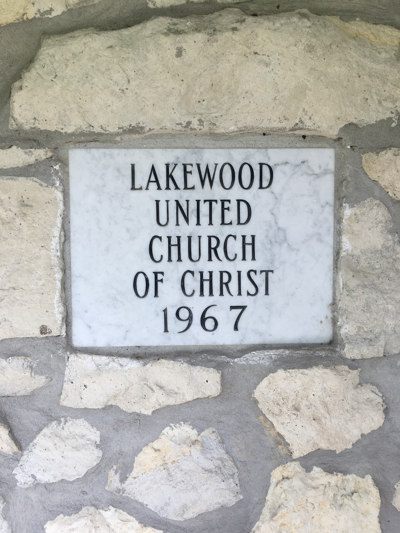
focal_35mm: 29
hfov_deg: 48.2
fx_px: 447
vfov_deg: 61.7
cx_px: 200
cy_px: 266
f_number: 2.2
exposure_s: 1/219
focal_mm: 4.15
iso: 25
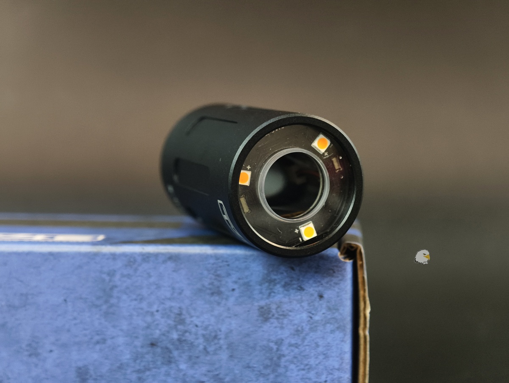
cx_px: 254
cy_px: 192
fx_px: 1252
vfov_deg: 17.4
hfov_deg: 23.0
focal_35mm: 85
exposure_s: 1/30
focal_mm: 22.48
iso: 2362
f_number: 2.67
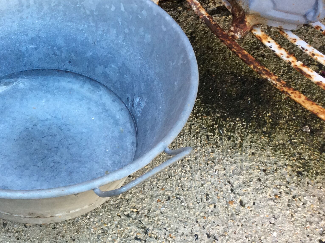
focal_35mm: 54
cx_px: 72
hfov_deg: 34.6
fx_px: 506
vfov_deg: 26.9
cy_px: 147
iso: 64
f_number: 2.4
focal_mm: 3.3
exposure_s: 1/100
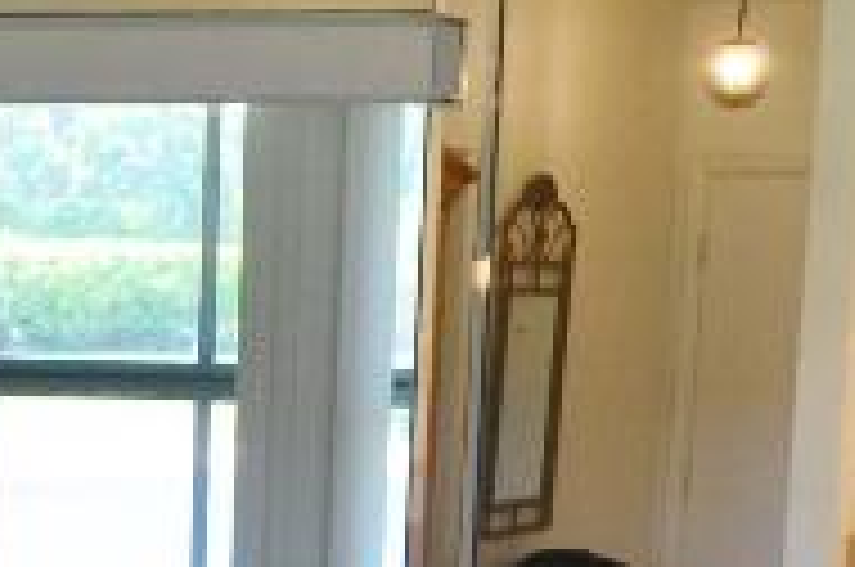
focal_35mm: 165
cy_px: 1197
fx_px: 3912
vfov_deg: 7.9
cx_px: -439
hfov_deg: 11.9
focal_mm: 18
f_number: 8
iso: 400
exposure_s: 1/60
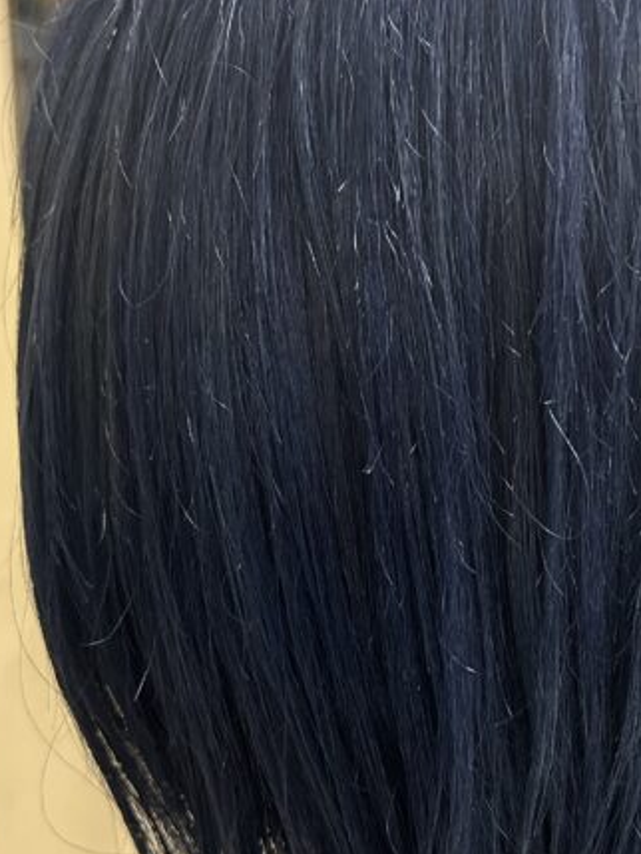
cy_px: 555
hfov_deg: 23.3
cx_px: 516
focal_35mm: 62
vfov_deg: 31.0
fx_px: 1530
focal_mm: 5.7
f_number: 1.5
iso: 160
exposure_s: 1/50
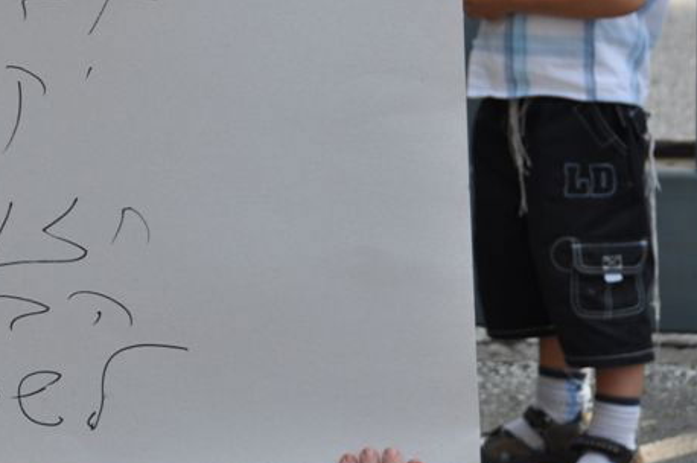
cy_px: 53
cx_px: -44
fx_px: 3635
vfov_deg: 7.3
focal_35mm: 188
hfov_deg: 10.8
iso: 200
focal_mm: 56
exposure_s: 1/250
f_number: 8
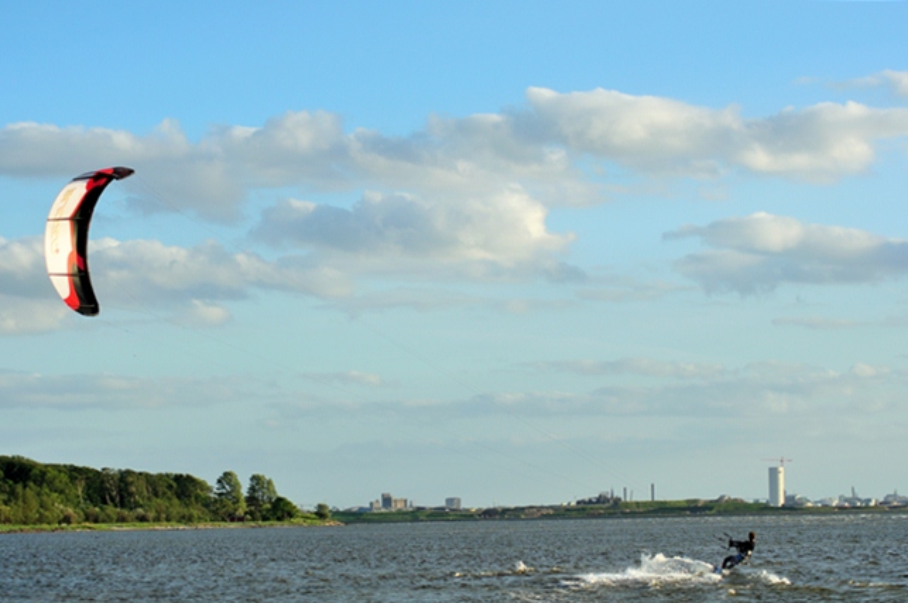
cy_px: 302
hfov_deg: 19.5
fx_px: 2645
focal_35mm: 105
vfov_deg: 13.0
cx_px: 454
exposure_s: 1/640
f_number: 6.3
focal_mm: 70
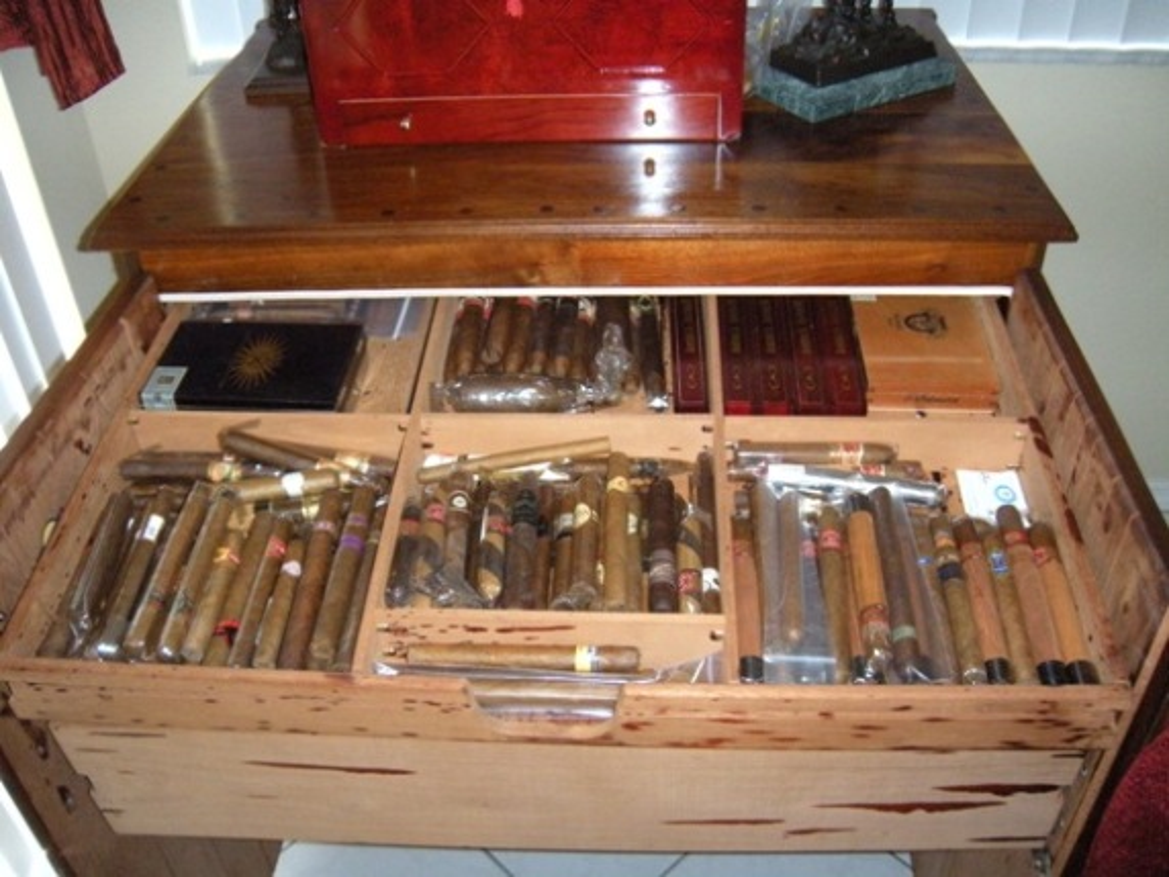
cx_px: 584
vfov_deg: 40.7
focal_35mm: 35
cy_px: 438
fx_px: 1182
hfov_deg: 52.6
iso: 400
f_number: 3.8
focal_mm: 5.9
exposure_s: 1/60
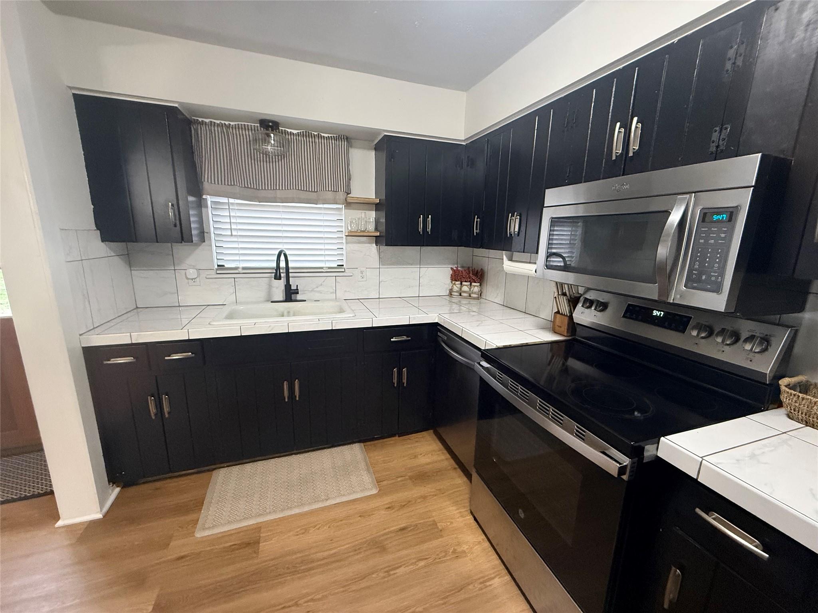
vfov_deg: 85.7
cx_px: 409
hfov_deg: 102.1
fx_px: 331
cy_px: 306
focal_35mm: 14
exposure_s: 1/60
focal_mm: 2.22
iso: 500
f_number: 2.2
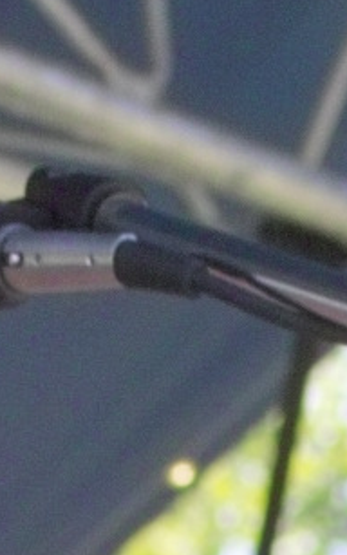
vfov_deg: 3.2
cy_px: 1656
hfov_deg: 2.1
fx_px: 9664
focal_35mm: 639
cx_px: -146
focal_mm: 50
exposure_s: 1/125
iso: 200
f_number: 4.5
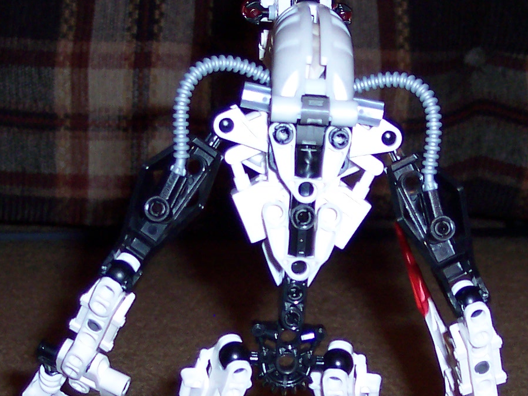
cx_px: 321
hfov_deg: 18.0
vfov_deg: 13.5
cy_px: 347
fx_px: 1662
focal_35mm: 109
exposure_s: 1/30
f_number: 2.8
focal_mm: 8
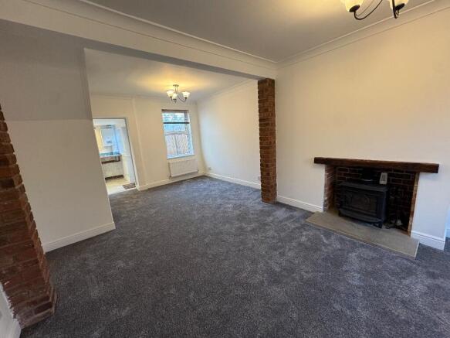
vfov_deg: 85.7
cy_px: 169
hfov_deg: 102.1
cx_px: 225
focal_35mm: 14
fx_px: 182
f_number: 2.2
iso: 200
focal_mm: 2.22
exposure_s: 1/50
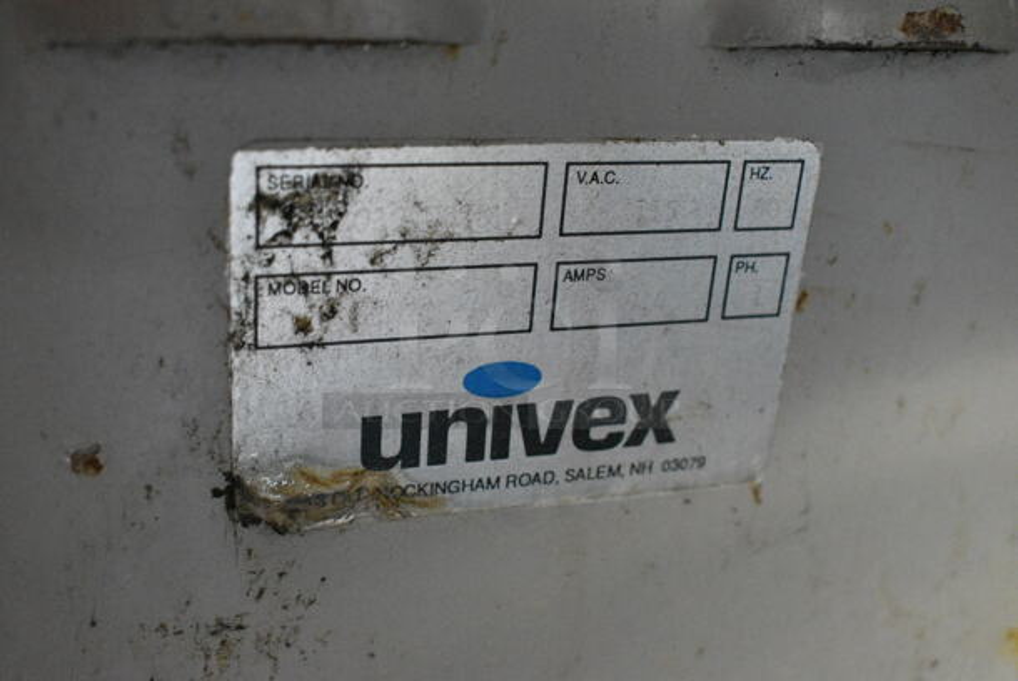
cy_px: 340
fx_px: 1274
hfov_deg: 43.6
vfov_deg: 29.9
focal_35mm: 45
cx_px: 509
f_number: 6.3
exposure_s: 1/160
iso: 6400
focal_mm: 30
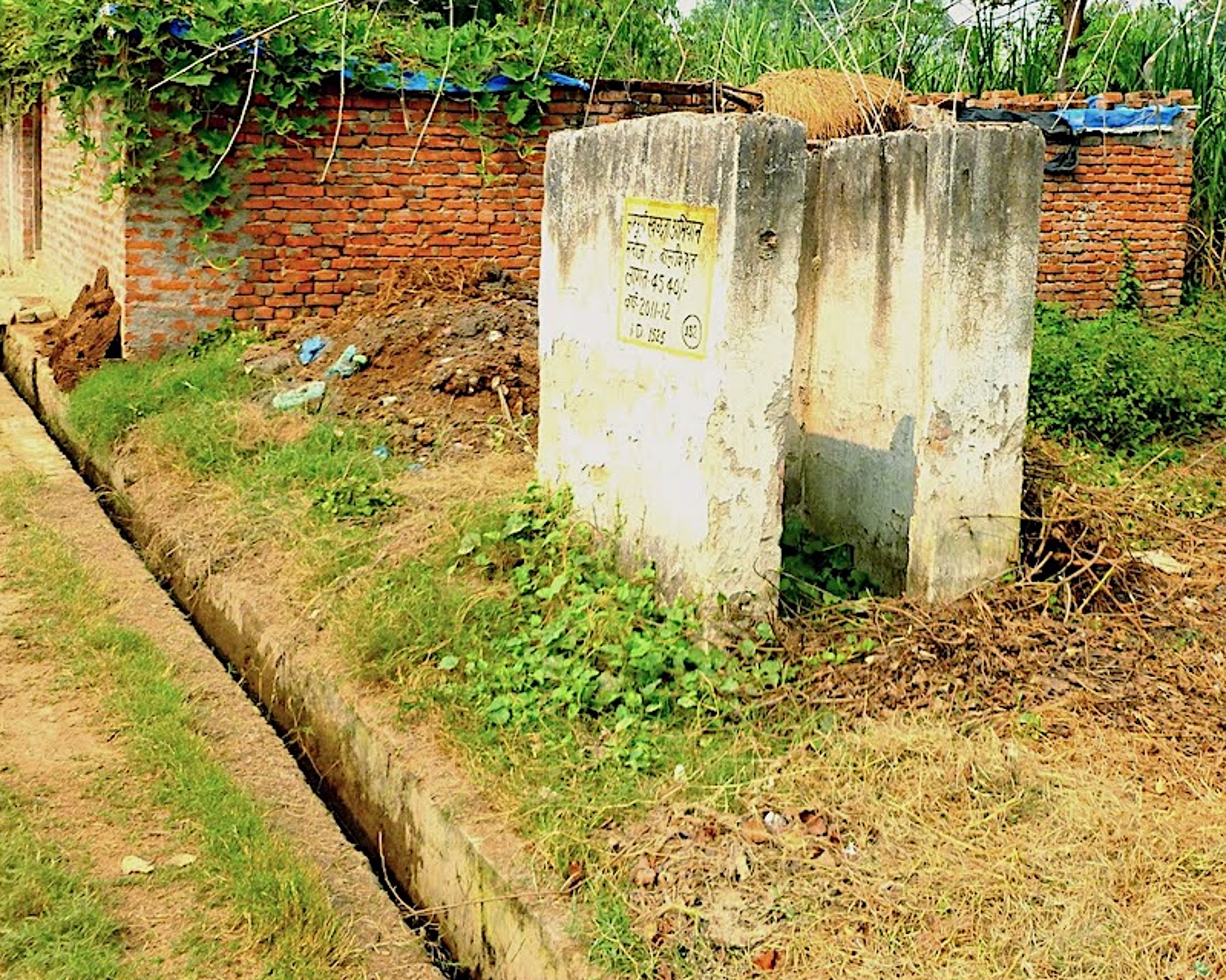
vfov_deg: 36.0
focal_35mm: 41
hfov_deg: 44.3
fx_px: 1488
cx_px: 791
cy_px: 305
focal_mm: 5
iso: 100
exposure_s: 1/640
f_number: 3.3
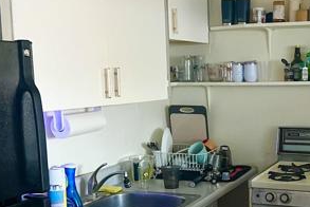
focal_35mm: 59
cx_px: 244
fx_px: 509
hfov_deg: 33.0
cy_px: 129
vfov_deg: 23.0
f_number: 1.5
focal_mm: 5.7
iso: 640
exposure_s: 1/36
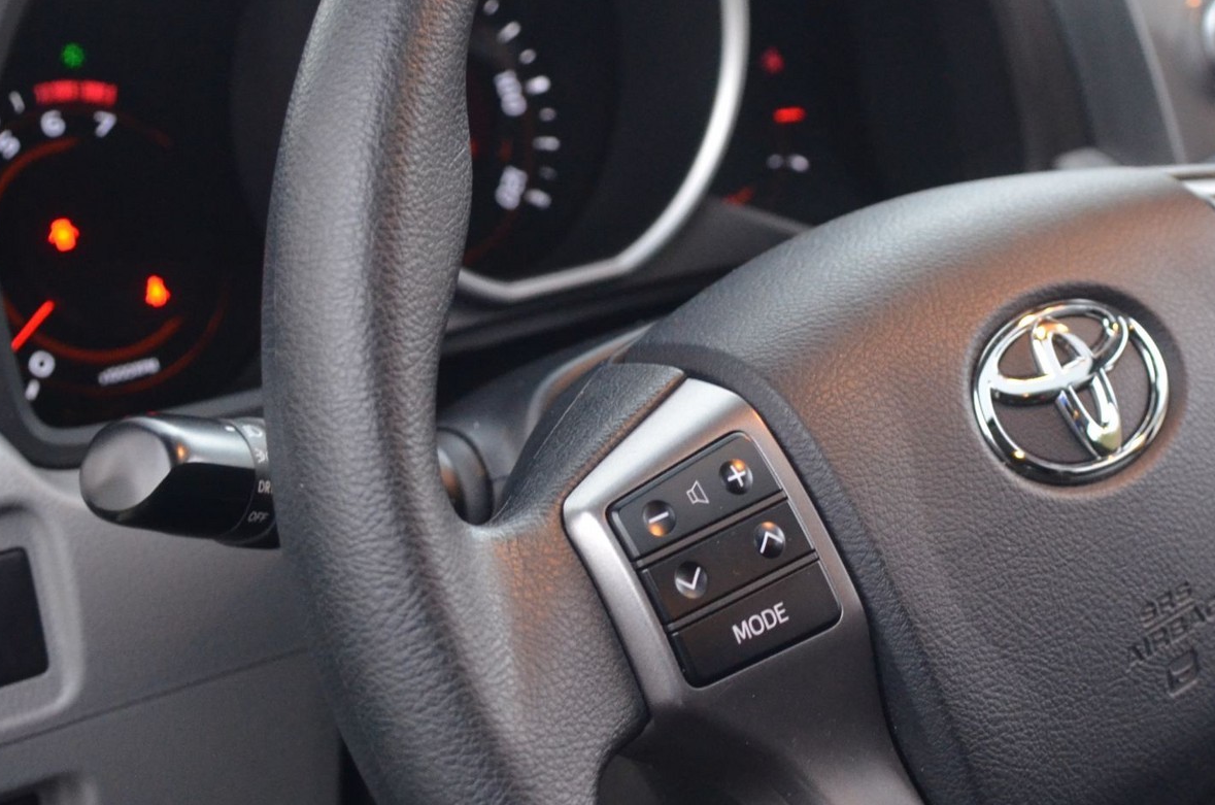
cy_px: 438
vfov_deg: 19.4
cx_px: 896
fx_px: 2358
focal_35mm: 70
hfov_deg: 28.5
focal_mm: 22
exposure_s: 1/40
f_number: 2.8
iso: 1600
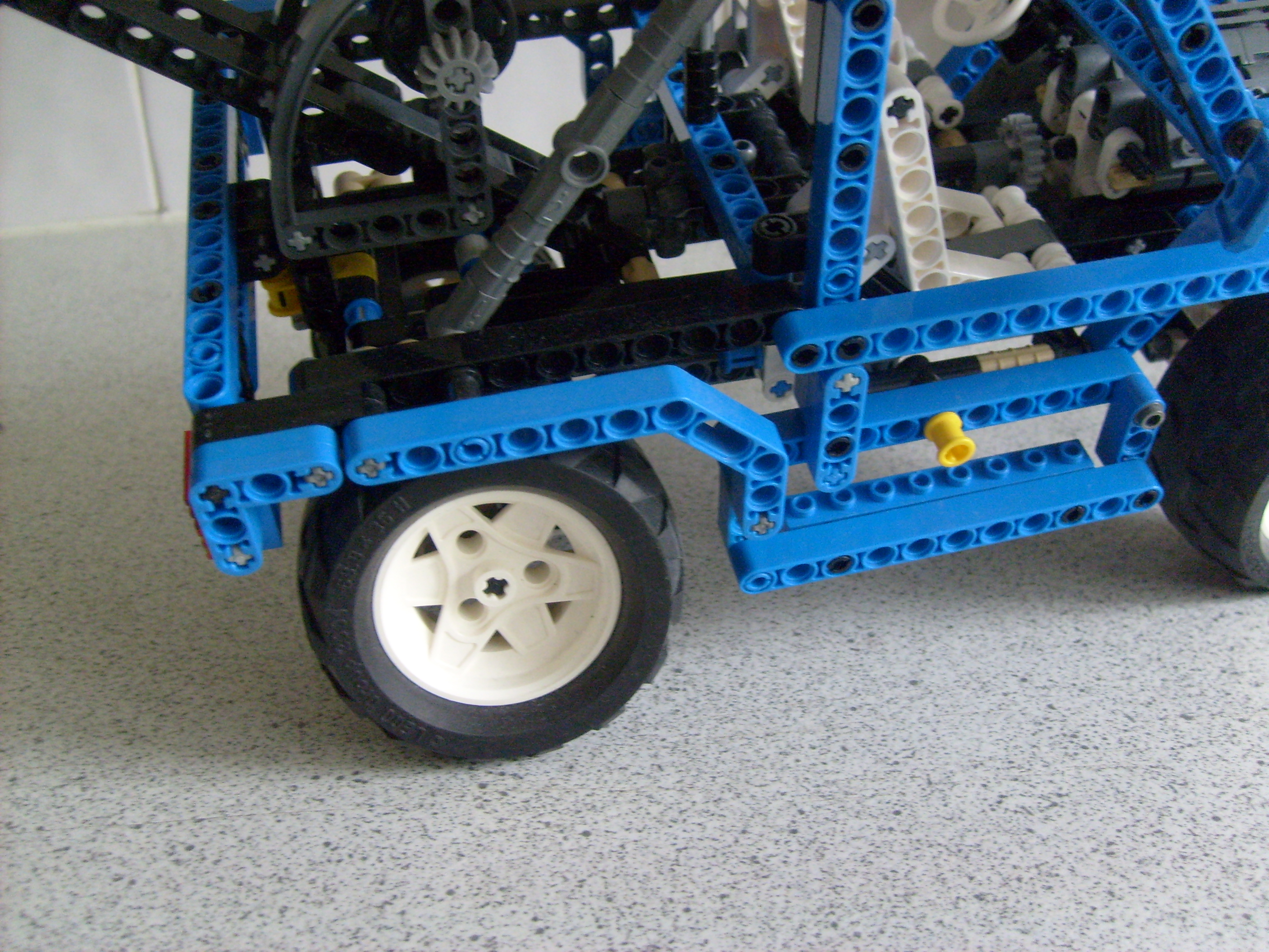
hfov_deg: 52.6
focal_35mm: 35
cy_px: 476
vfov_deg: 40.7
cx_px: 634
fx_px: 1283
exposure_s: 1/45
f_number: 2.8
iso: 160
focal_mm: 5.8
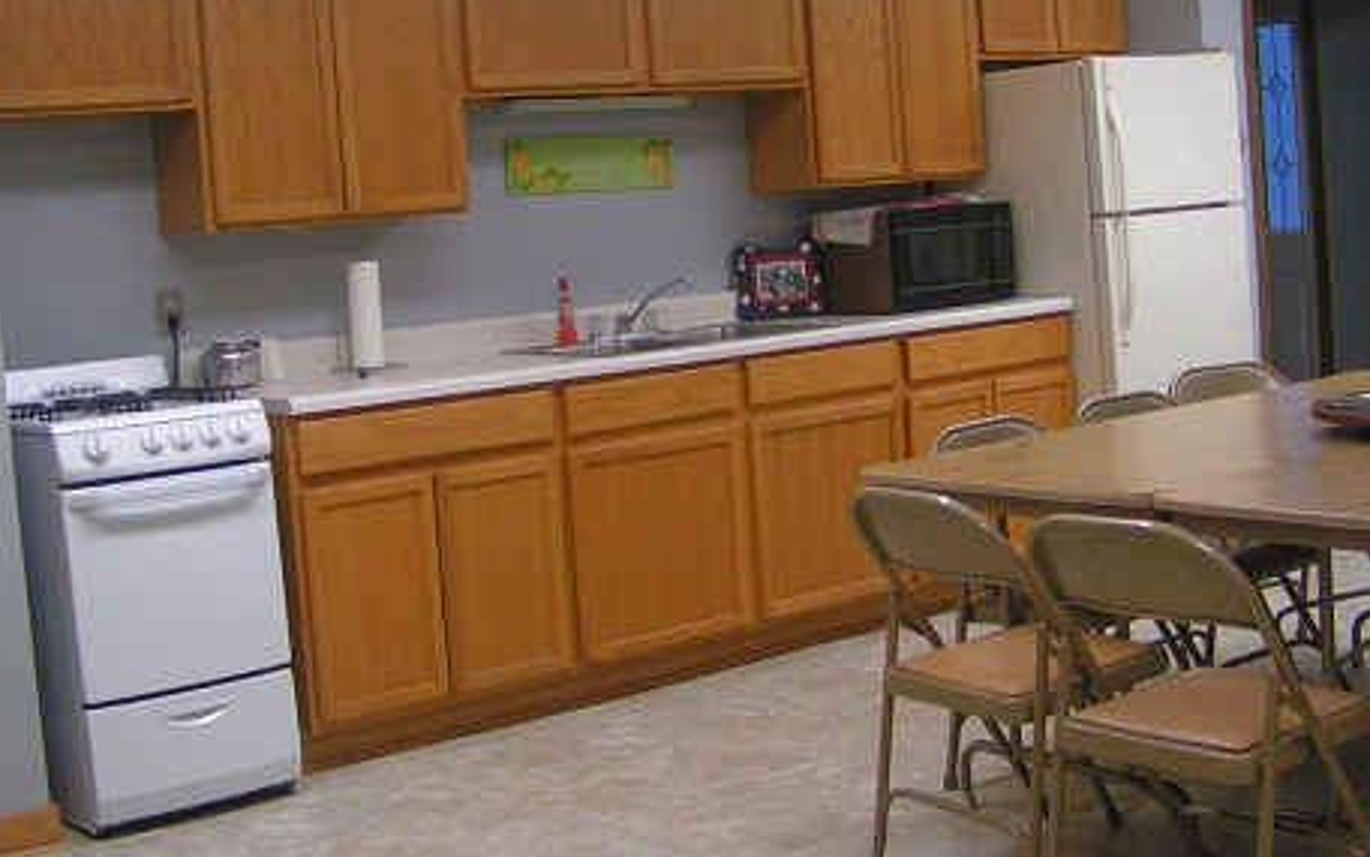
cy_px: 286
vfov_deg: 24.3
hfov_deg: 38.1
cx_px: 589
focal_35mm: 53
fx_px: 1979
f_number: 2.8
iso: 160
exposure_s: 1/40
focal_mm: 5.8
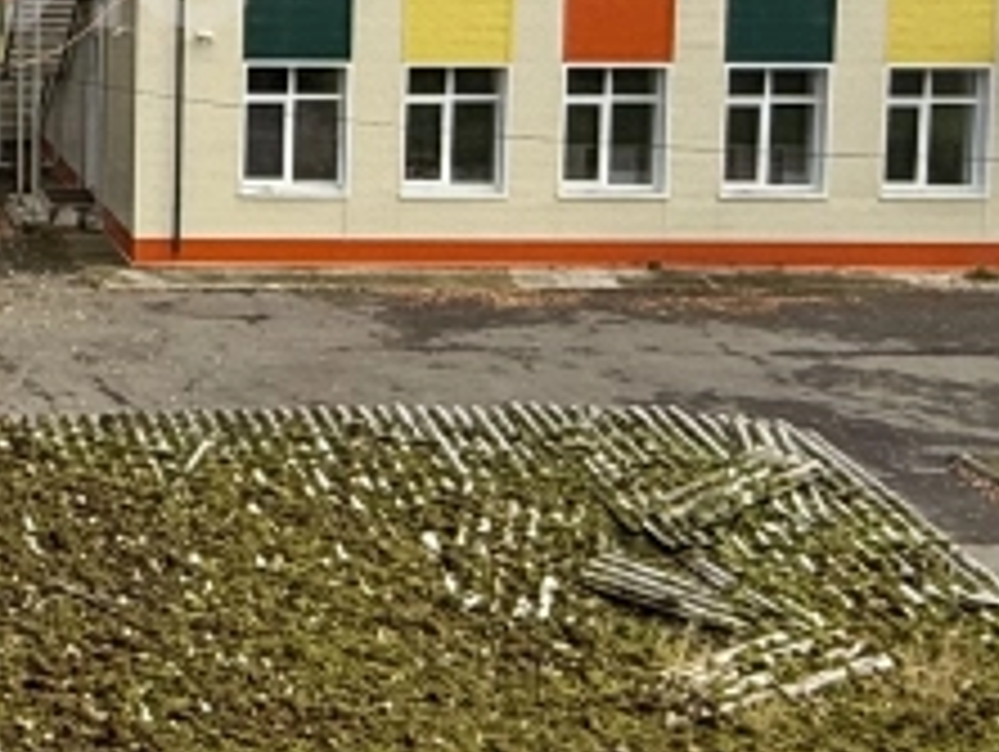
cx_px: -270
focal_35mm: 79
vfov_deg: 18.1
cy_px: -34
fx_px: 2282
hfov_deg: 22.3
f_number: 2.2
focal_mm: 2.22
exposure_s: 1/1050
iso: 50
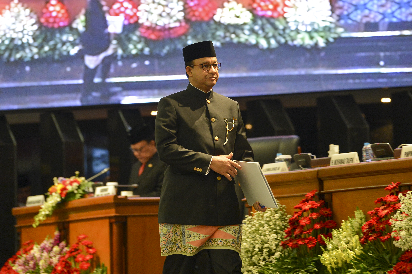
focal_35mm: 136
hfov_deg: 15.1
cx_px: 205
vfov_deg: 10.1
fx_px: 1556
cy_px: 137
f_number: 2.8
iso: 2500
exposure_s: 1/100
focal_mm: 135
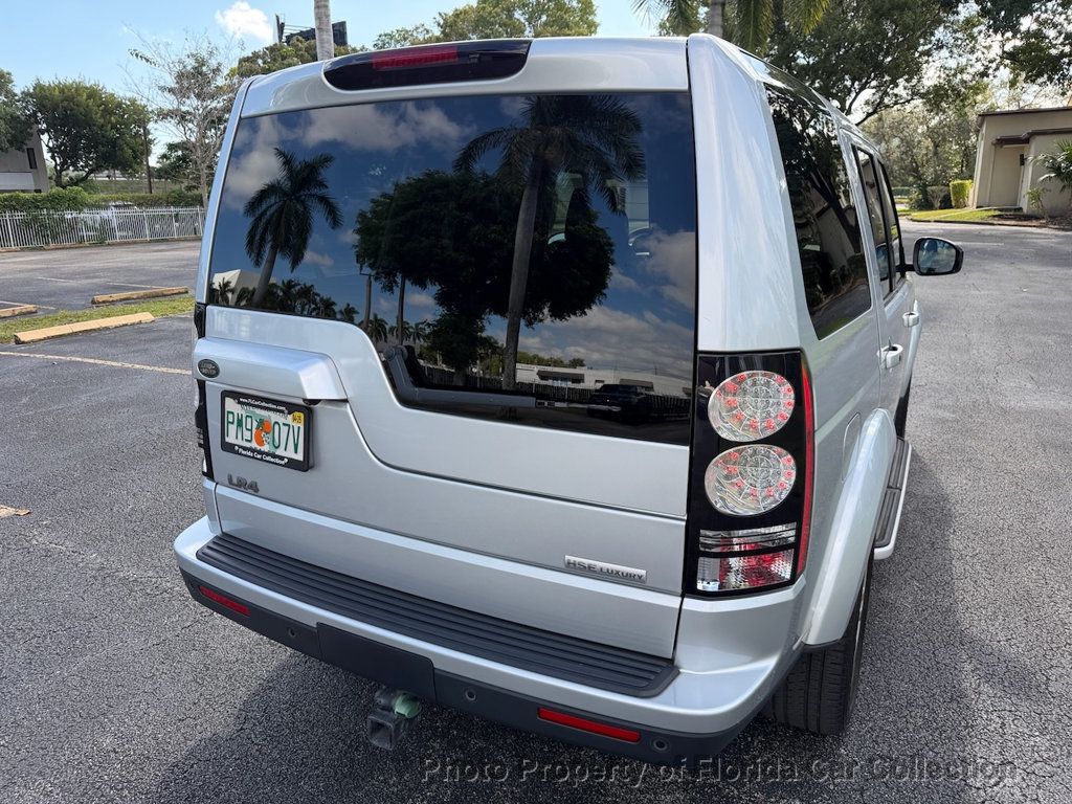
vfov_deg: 56.8
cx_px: 536
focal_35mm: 24
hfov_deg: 71.6
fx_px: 743
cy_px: 402
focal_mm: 6.76
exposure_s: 1/1075
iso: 80
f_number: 1.78
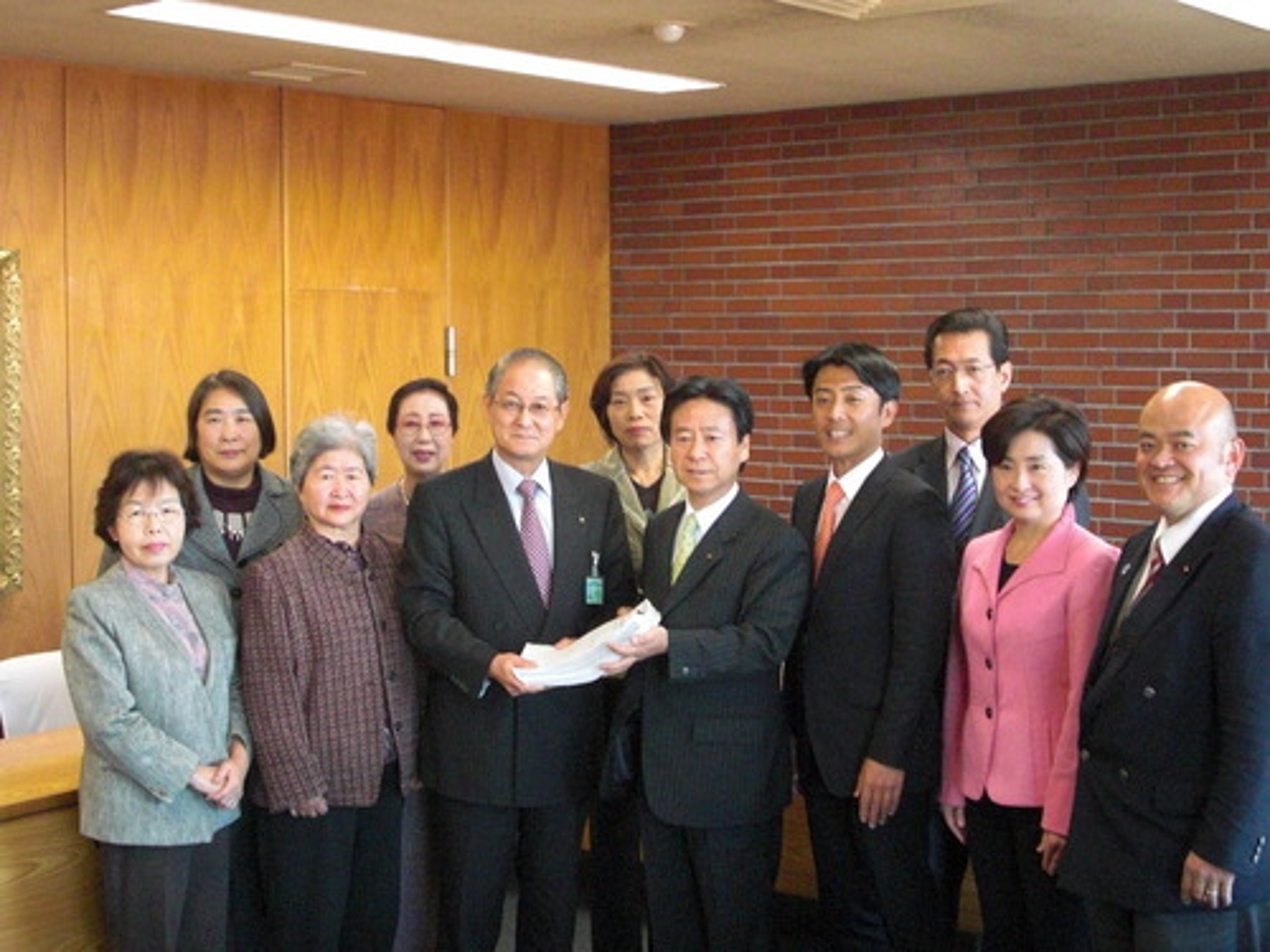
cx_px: 635
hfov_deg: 36.8
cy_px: 476
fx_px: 1908
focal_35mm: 52
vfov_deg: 28.0
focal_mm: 9.1
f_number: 3.4
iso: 800
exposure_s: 1/100
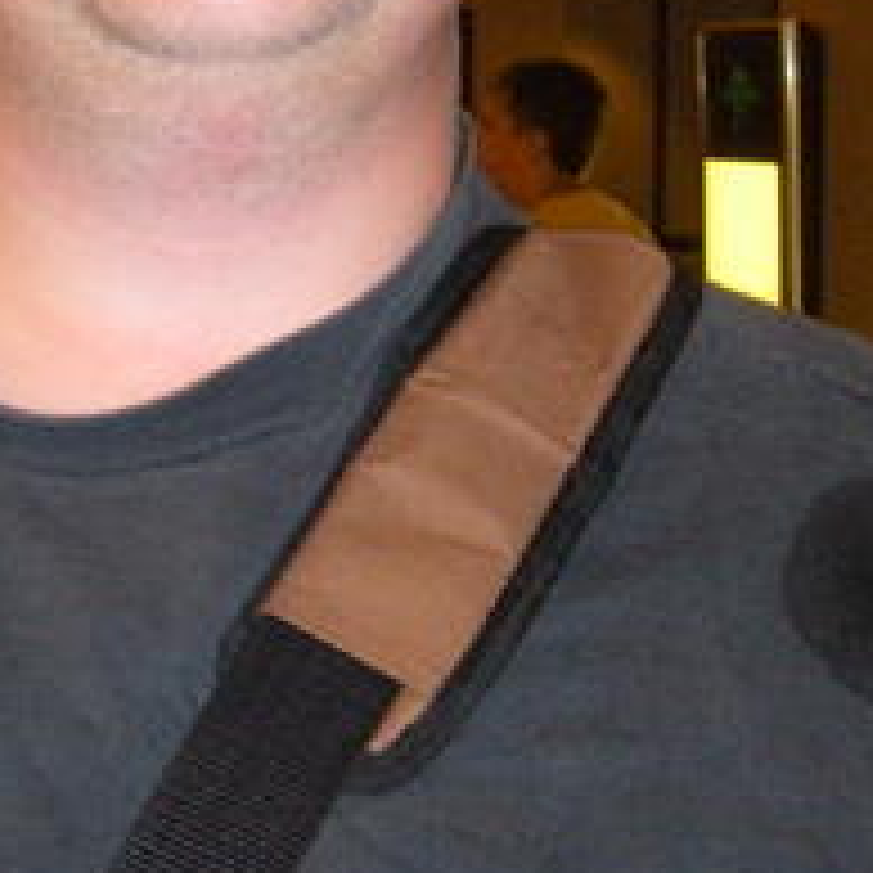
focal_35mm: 102
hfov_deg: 17.0
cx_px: 270
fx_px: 2910
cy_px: 220
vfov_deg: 17.0
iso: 400
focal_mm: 5.9
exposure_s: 1/60
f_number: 3.8
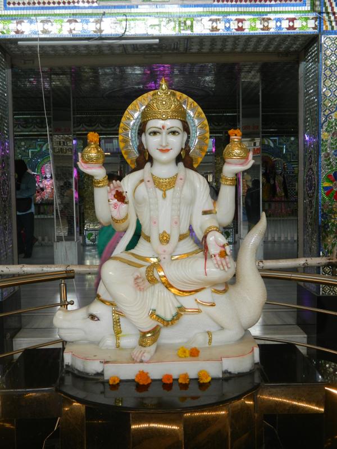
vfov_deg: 45.8
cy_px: 224
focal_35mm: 41
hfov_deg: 35.1
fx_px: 532
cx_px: 168
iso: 100
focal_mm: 7.3
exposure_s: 1/30
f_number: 3.5
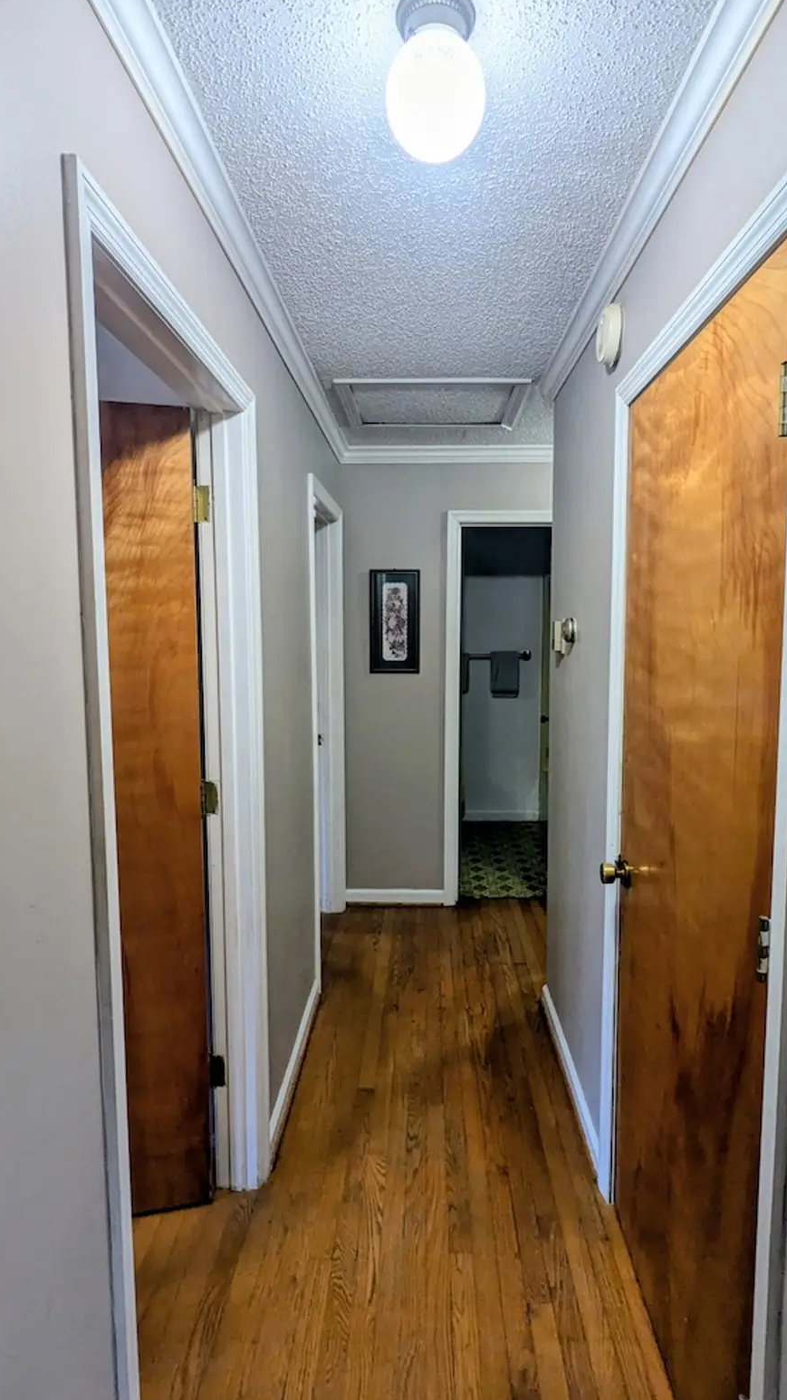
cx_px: 418
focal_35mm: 18
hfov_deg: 60.9
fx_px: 668
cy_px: 695
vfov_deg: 92.7
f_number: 2.2
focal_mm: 2.35
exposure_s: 1/40
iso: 31
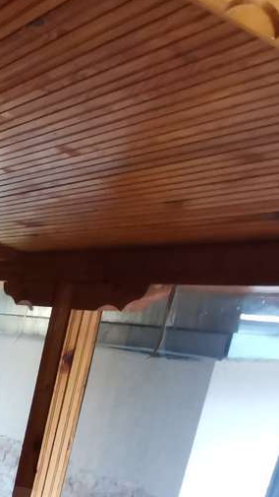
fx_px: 723
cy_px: 515
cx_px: -355
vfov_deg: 34.0
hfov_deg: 15.1
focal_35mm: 55
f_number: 2.2
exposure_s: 1/33.3
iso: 320
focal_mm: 2.23
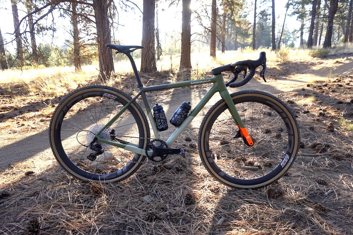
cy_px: 118
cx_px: 176
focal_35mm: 24
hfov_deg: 73.8
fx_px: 235
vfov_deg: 53.1
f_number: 4.5
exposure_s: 1/250
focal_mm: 16
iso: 200
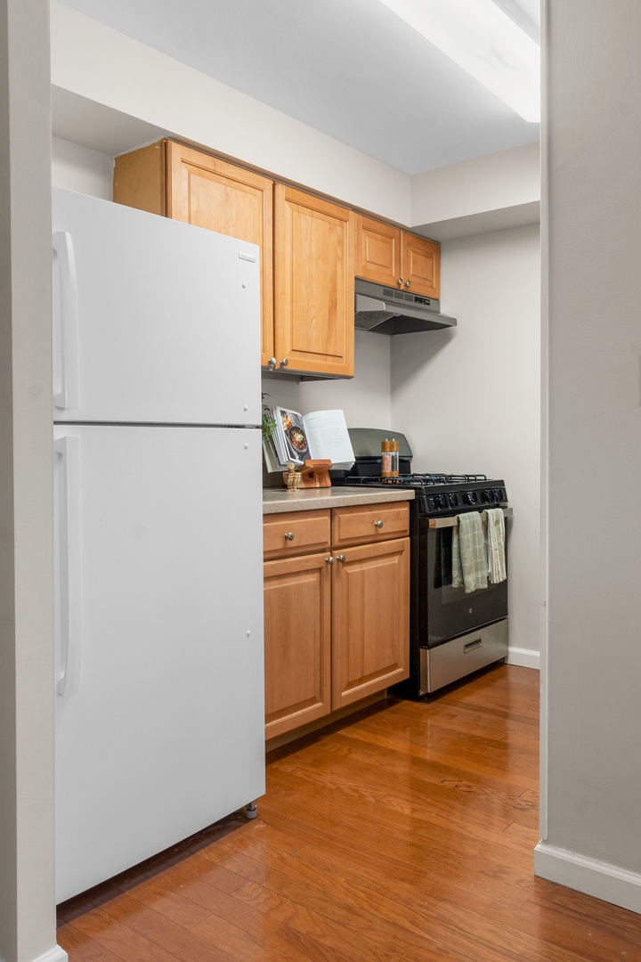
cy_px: 481
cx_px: 320
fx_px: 721
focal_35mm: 27
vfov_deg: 67.4
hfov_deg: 47.9
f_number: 9
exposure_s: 1/5
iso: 400
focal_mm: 18
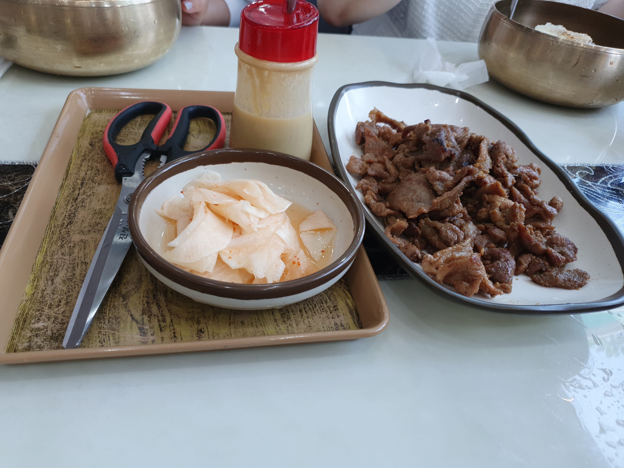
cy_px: 234
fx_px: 469
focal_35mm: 26
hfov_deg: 67.3
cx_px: 312
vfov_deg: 53.1
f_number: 1.5
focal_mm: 4.32
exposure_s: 1/120
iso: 50
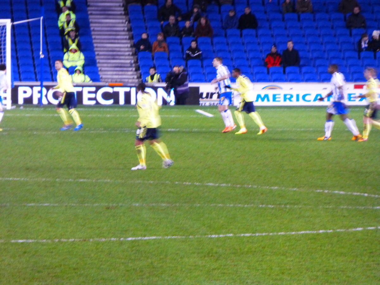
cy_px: 142
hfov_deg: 4.8
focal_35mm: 409
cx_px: 190
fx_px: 4490
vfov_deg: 3.6
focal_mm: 73.1
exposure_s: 1/13
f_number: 6
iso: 400
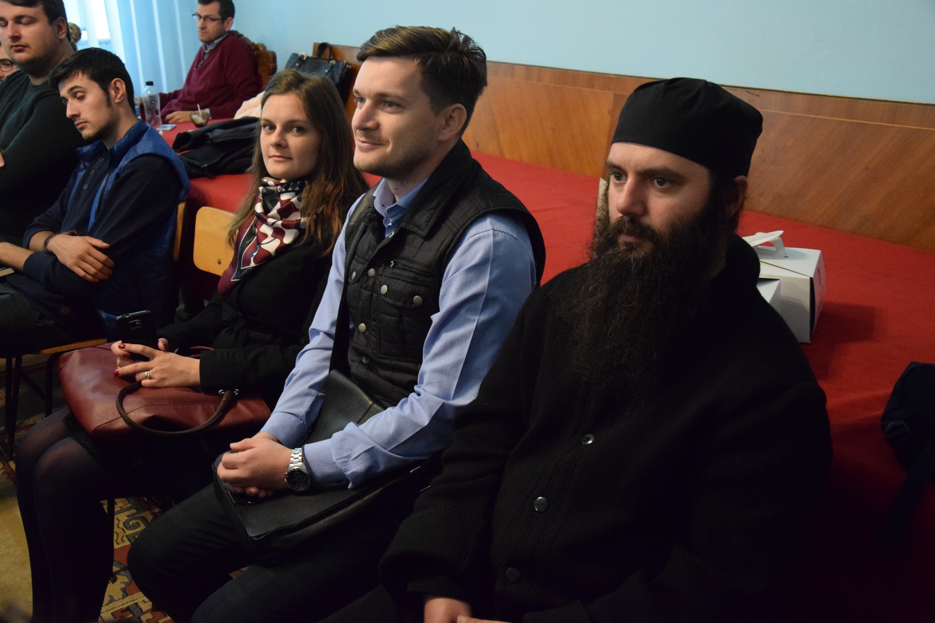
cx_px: 468
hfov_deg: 51.3
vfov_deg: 35.5
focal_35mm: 38
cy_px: 312
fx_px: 974
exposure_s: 1/80
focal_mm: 25
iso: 5000
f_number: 4.5
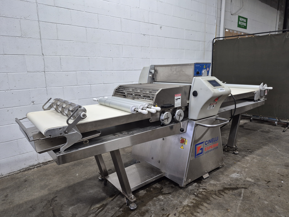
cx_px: 144
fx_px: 192
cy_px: 108
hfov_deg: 73.9
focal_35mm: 23
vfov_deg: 58.9
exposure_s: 1/120
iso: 250
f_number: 1.8
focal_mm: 5.4
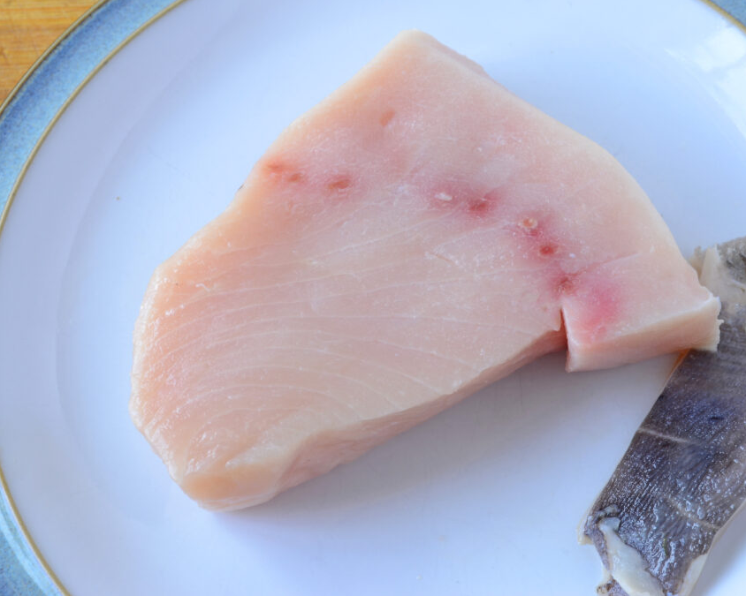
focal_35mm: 75
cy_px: 298
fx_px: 1656
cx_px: 452
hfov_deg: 25.3
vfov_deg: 20.4
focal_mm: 44
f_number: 10
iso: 100
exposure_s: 1/3
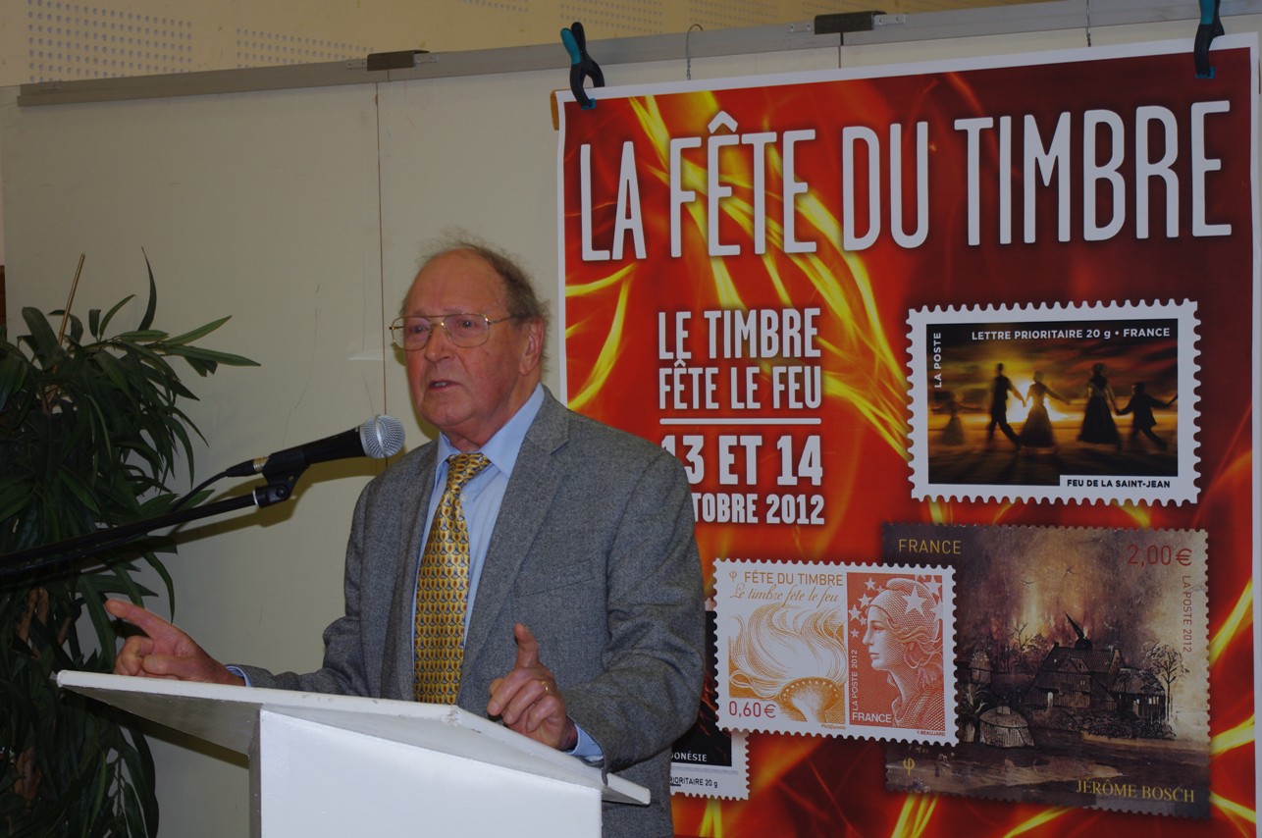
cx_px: 631
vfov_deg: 16.6
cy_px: 419
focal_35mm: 82
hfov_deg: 24.8
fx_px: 2871
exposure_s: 1/40
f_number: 5.6
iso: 200
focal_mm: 55
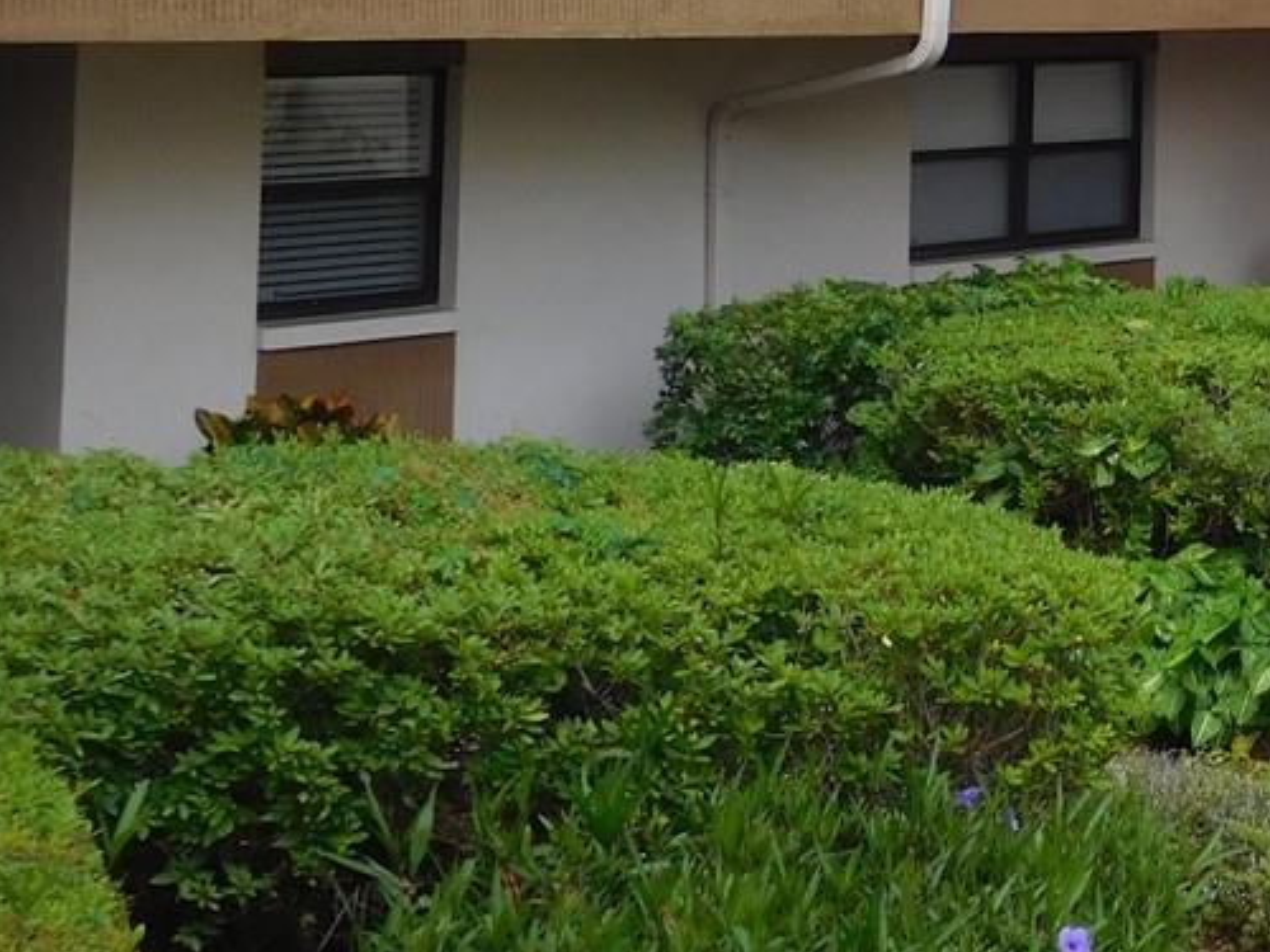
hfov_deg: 23.1
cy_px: -284
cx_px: 1354
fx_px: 2935
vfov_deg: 17.3
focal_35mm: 80
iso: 125
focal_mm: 4.5
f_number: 3.4
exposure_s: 1/500
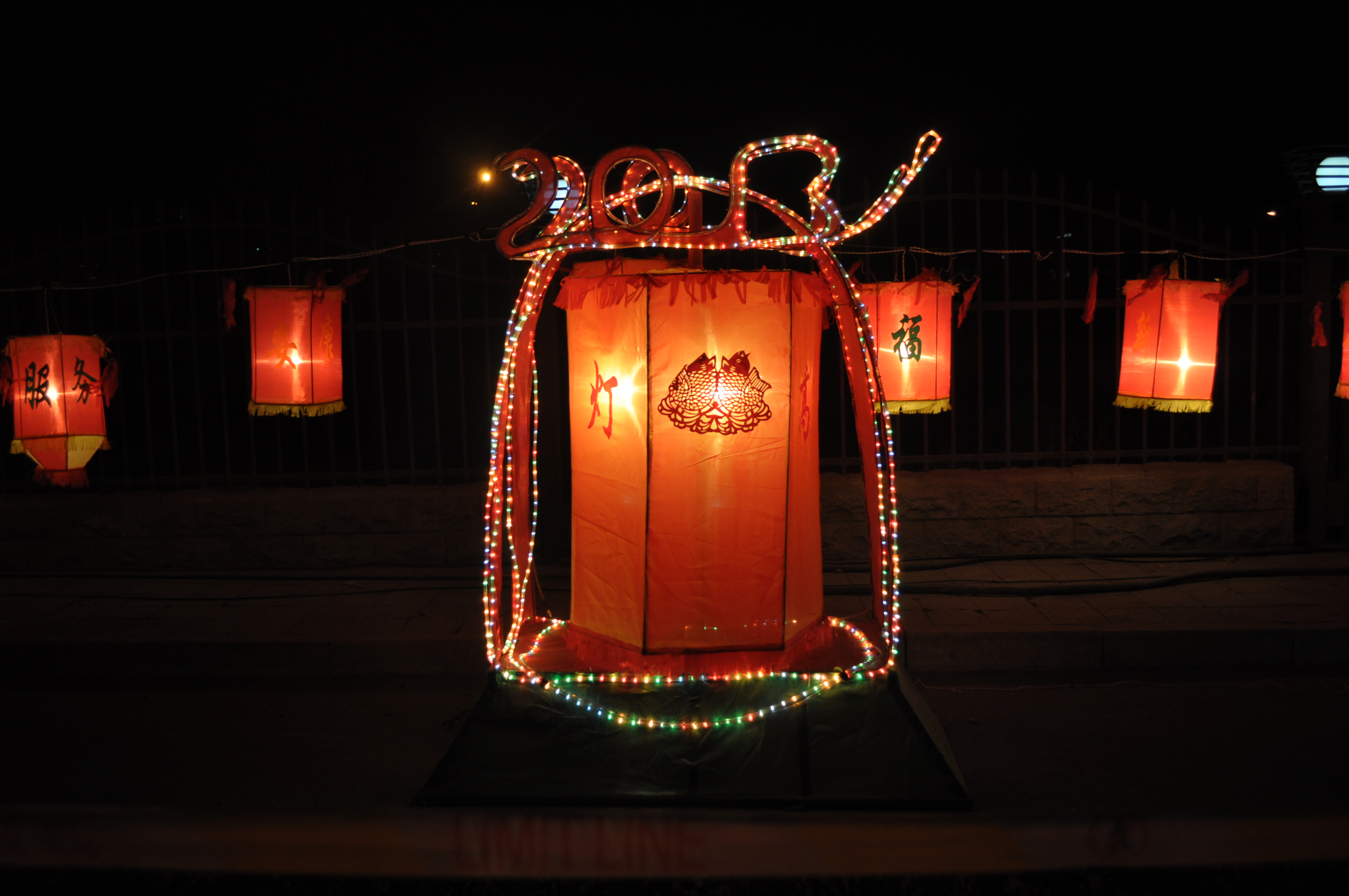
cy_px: 448
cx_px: 674
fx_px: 1235
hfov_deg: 57.3
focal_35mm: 33
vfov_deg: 39.9
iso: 320
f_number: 3.8
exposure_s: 1/30
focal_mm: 22
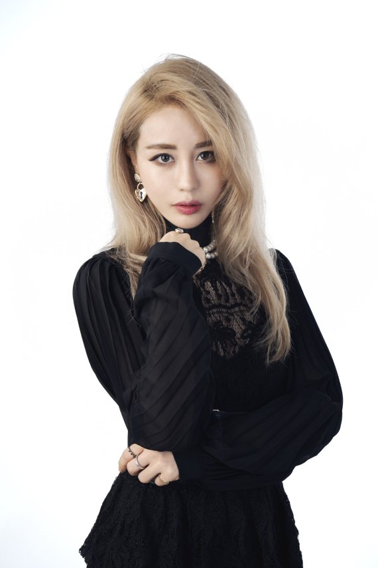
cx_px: 189
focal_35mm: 48
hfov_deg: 28.1
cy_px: 284
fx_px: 756
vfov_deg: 41.1
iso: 200
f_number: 8
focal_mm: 48
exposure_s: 1/160
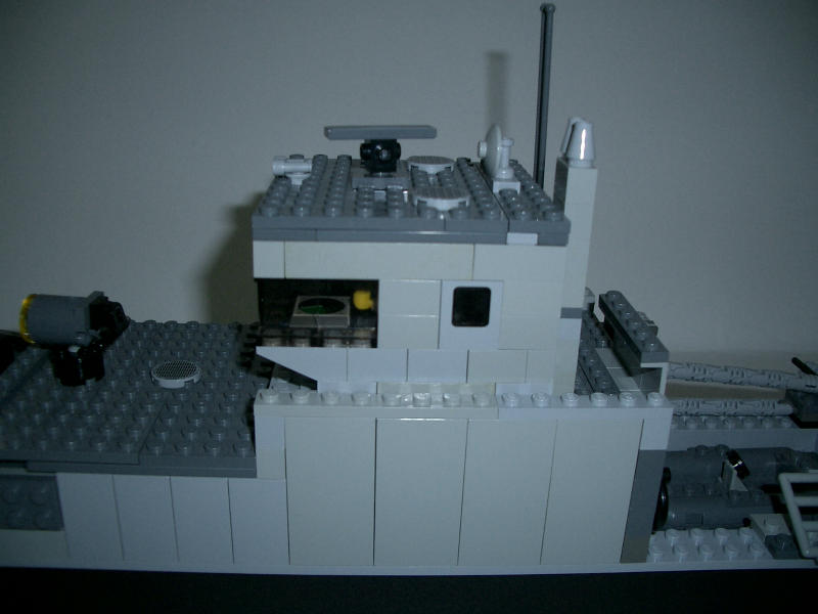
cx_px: 409
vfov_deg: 40.7
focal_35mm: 35
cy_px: 307
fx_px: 827
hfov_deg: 52.6
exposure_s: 1/40
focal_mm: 5.8
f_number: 2.6
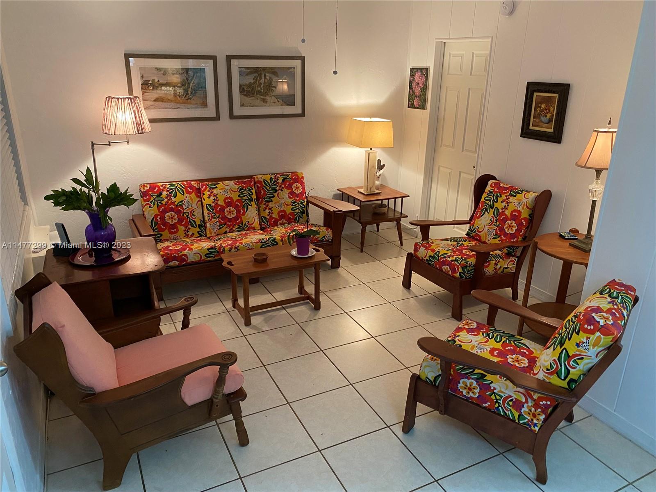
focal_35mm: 26
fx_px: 493
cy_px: 246
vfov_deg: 53.1
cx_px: 328
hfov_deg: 67.3
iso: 320
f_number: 1.8
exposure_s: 1/60
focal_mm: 4.25
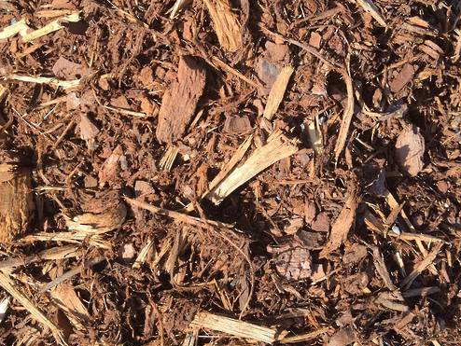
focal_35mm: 43
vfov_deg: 33.6
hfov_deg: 43.8
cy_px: 163
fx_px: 573
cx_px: 226
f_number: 2.2
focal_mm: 4.15
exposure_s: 1/549
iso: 32
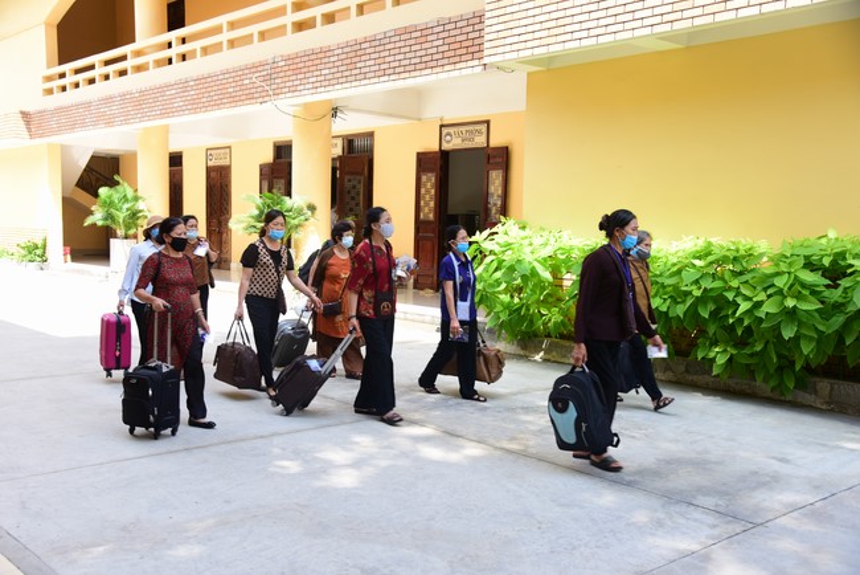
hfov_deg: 54.4
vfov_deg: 37.9
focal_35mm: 35
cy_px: 288
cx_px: 430
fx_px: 836
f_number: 5
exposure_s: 1/100
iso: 100
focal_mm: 35
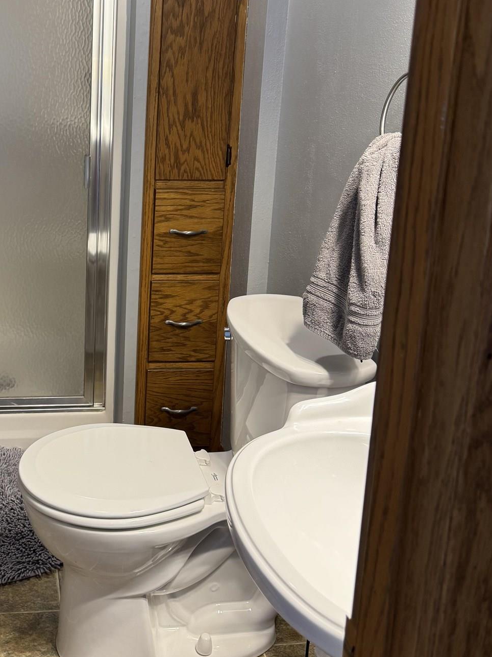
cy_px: 201
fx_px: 815
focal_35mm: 43
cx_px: 73
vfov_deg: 43.0
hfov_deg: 32.3
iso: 160
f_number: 1.78
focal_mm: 6.76
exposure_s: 1/60
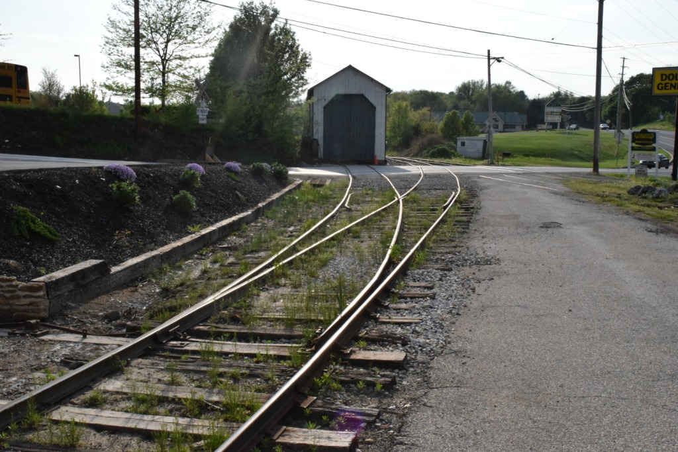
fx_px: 706
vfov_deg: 35.5
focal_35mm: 38
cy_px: 226
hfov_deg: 51.3
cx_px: 339
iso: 3200
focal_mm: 25
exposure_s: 1/1600
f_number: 20
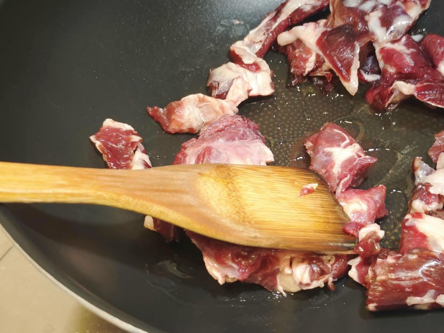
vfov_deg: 20.4
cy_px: 139
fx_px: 924
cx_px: 295
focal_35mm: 72
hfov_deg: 26.9
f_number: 1.63
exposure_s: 1/60
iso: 640
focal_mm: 8.72
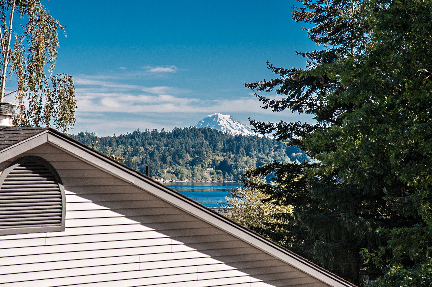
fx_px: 1528
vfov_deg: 10.7
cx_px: 216
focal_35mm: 128
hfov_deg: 16.1
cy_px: 144
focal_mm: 85
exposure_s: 1/750
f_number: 6.7
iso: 200
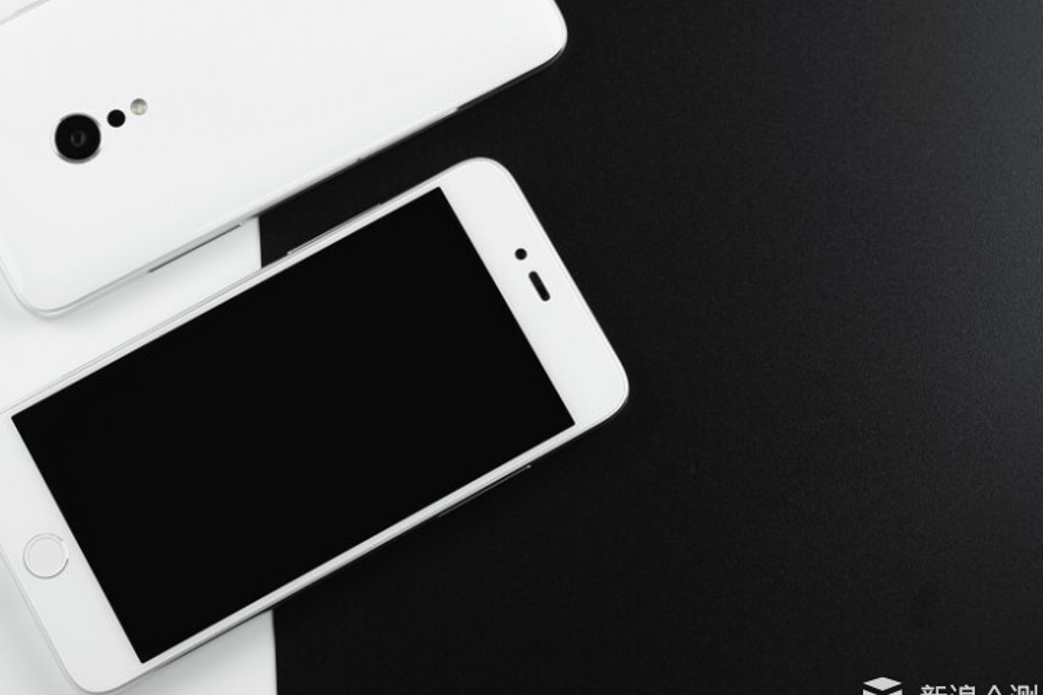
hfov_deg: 22.7
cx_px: 319
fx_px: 2578
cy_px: 239
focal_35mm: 89
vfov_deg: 15.3
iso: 200
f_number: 5
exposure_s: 1/30
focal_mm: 42.5
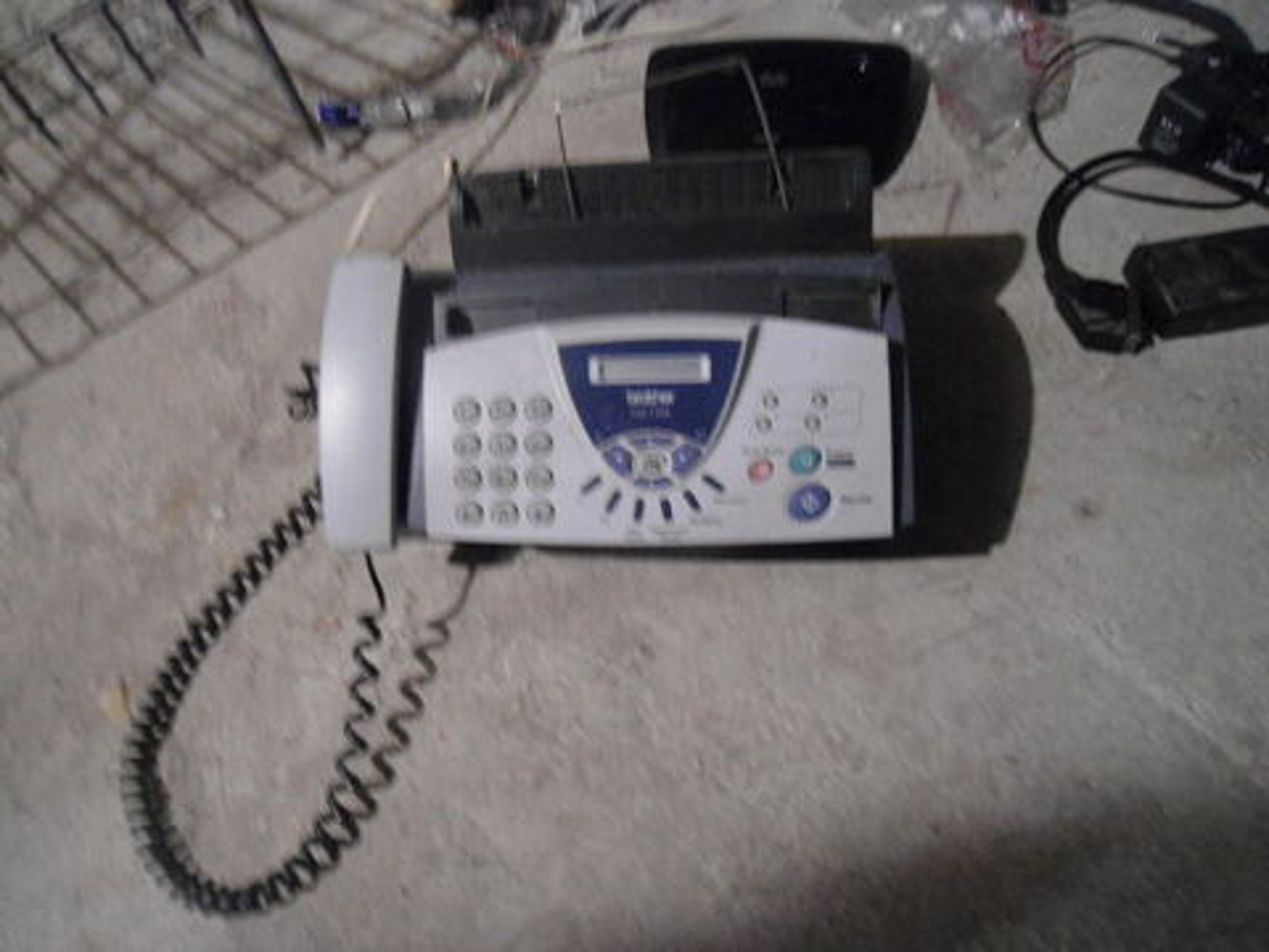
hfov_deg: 67.3
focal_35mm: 26
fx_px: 953
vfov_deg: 53.1
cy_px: 476
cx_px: 634
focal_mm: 4.7
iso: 400
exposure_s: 1/5
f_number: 2.8
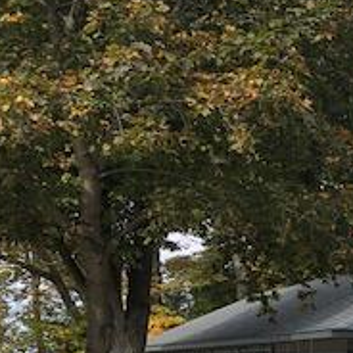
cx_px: 562
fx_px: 992
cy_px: 376
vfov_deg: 19.4
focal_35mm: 86
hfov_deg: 17.6
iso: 20
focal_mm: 4
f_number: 1.8
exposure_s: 1/972
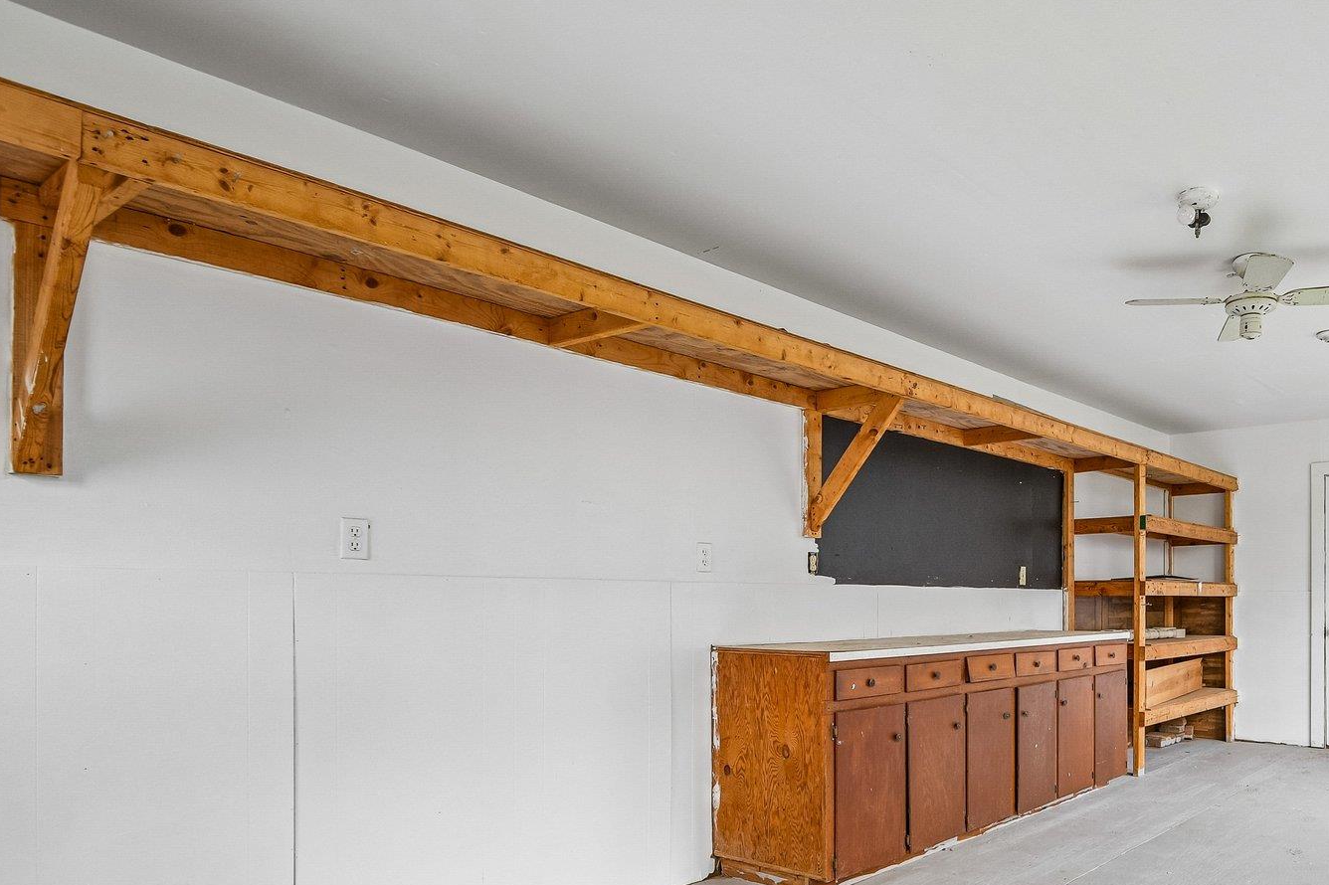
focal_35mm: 23
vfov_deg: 54.2
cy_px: 576
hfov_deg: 71.8
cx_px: 967
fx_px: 849
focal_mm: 10
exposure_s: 1/13
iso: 400
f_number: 8
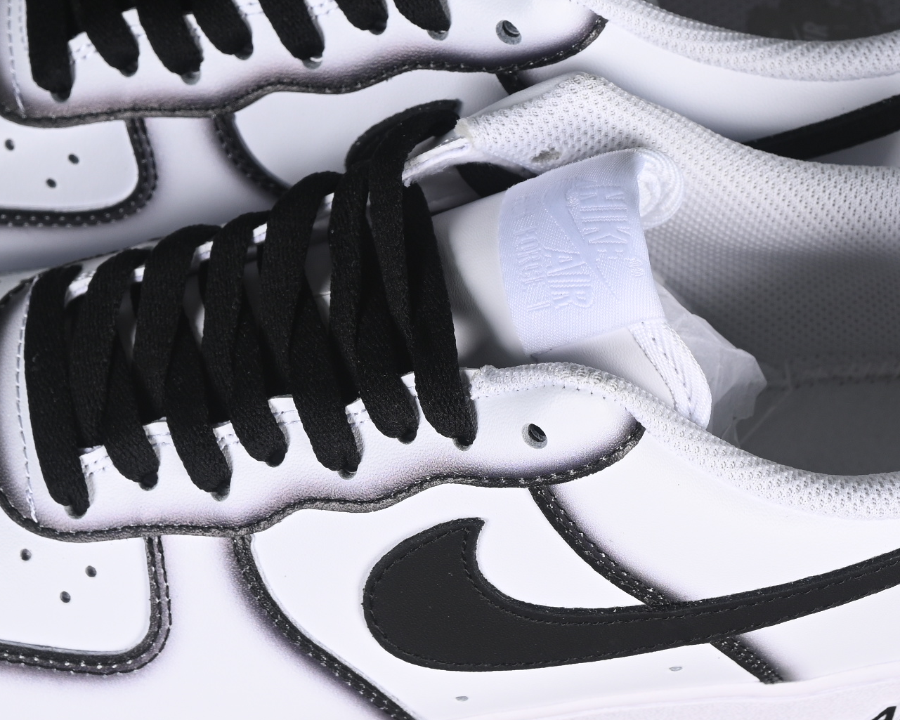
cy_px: 296
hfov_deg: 12.6
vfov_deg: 10.1
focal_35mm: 153
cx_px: 383
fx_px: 4076
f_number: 7.1
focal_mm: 50
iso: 160
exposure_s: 1/80
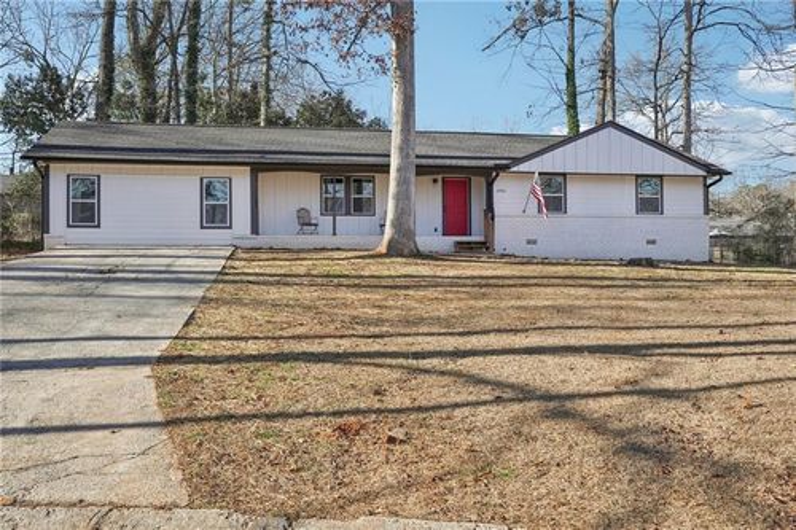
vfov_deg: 40.5
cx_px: 398
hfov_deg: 58.0
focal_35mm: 32
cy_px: 265
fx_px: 718
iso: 800
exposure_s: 1/1000
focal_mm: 32.5
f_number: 8
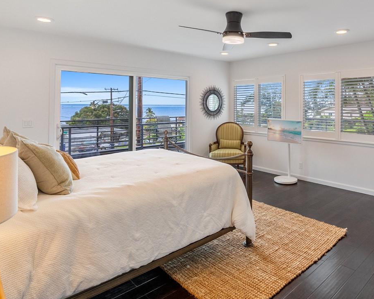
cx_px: 239
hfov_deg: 68.9
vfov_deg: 57.8
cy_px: 105
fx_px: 266
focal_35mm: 24
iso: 1250
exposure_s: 1/2500
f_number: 4
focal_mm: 7
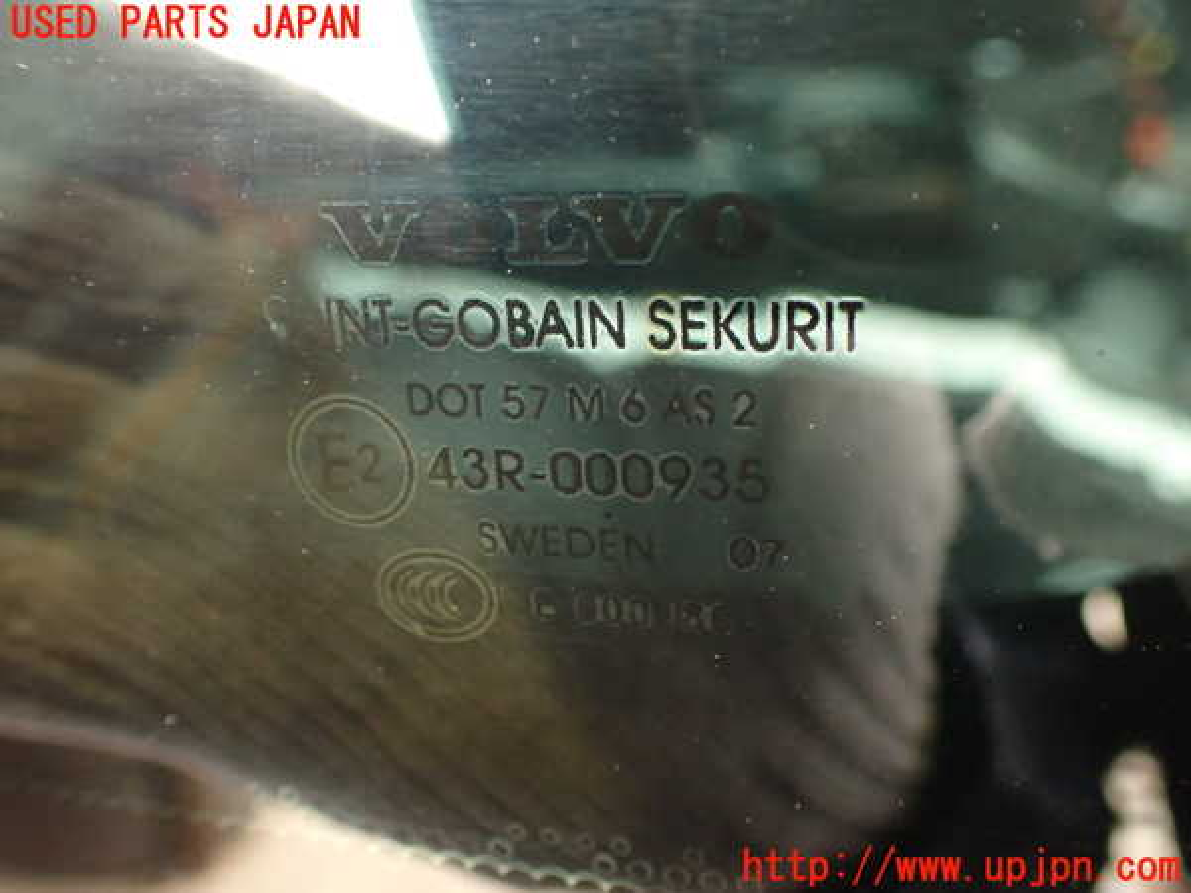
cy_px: 446
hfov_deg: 56.8
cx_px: 596
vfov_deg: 44.2
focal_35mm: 32
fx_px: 1101
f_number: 2.4
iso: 640
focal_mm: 5.79
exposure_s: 1/30
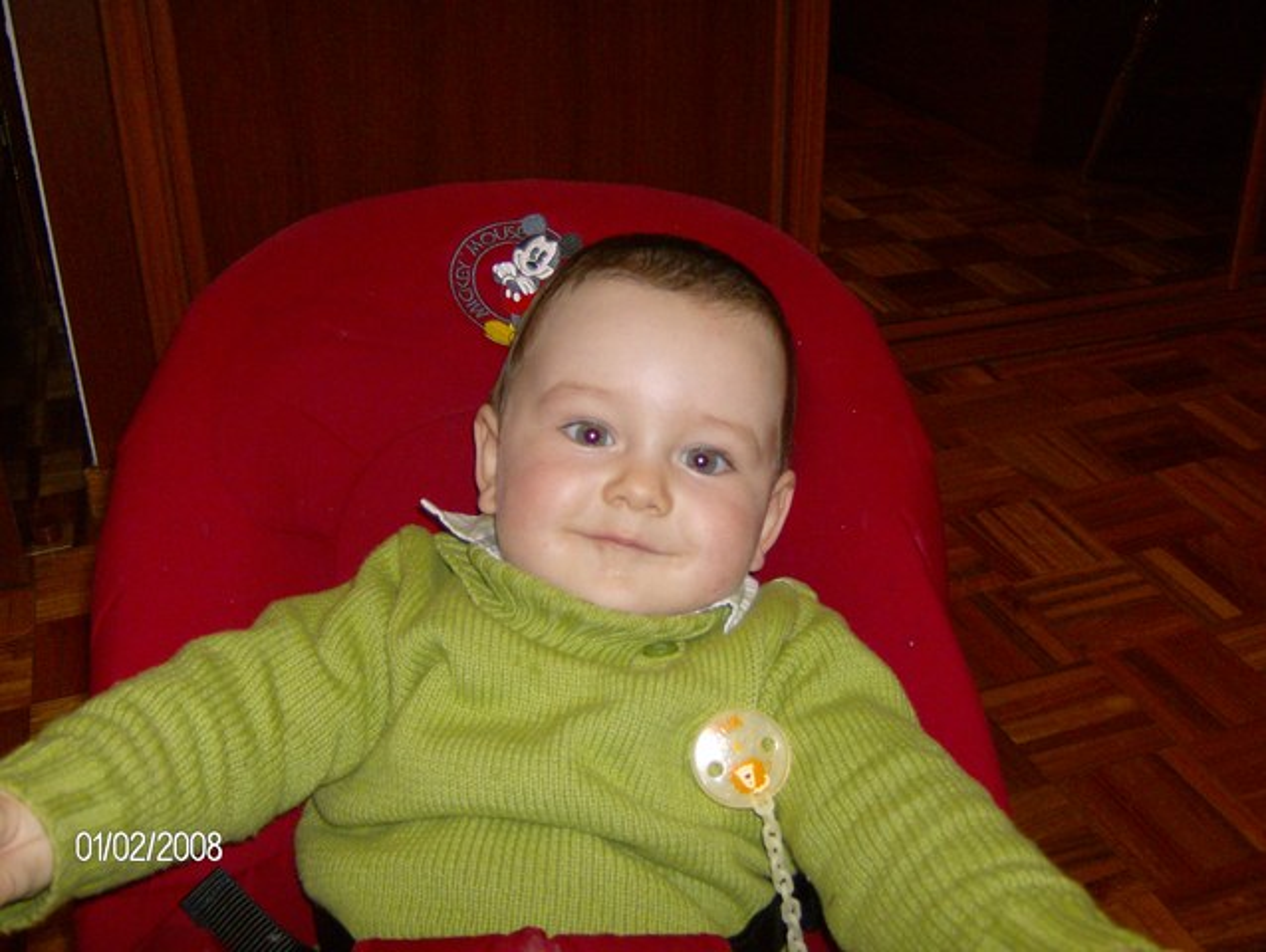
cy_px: 476
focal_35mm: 36
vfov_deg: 39.7
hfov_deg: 51.3
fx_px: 1318
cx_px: 633
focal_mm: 6
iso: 200
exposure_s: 1/60
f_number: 2.8
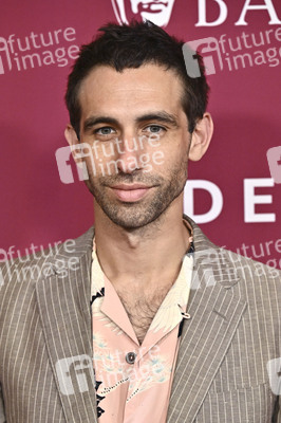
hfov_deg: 9.9
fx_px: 1630
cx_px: 140
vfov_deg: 14.8
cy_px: 212
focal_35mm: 139
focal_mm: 139
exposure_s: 1/320
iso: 3200
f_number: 5.6
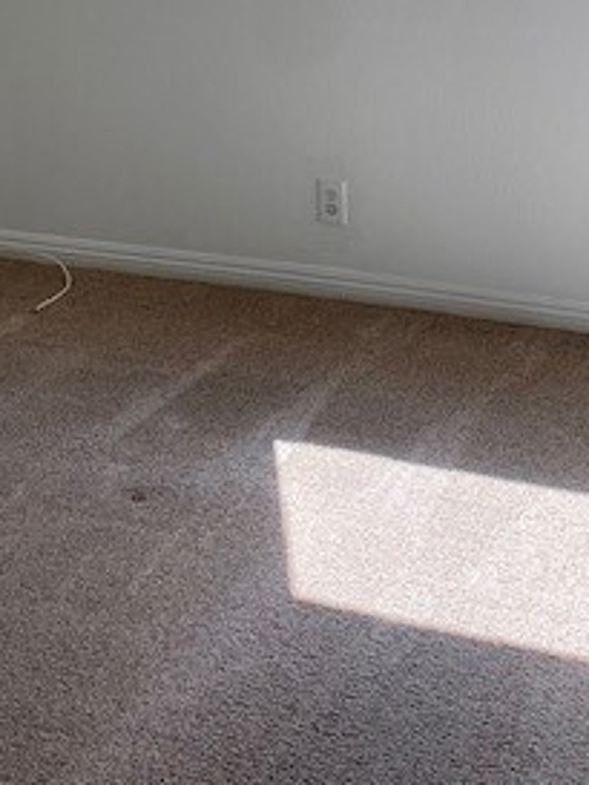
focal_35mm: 61
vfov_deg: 29.5
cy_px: -6
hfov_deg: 23.9
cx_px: 399
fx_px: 1383
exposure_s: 1/313
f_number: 1.8
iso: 32
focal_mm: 4.25
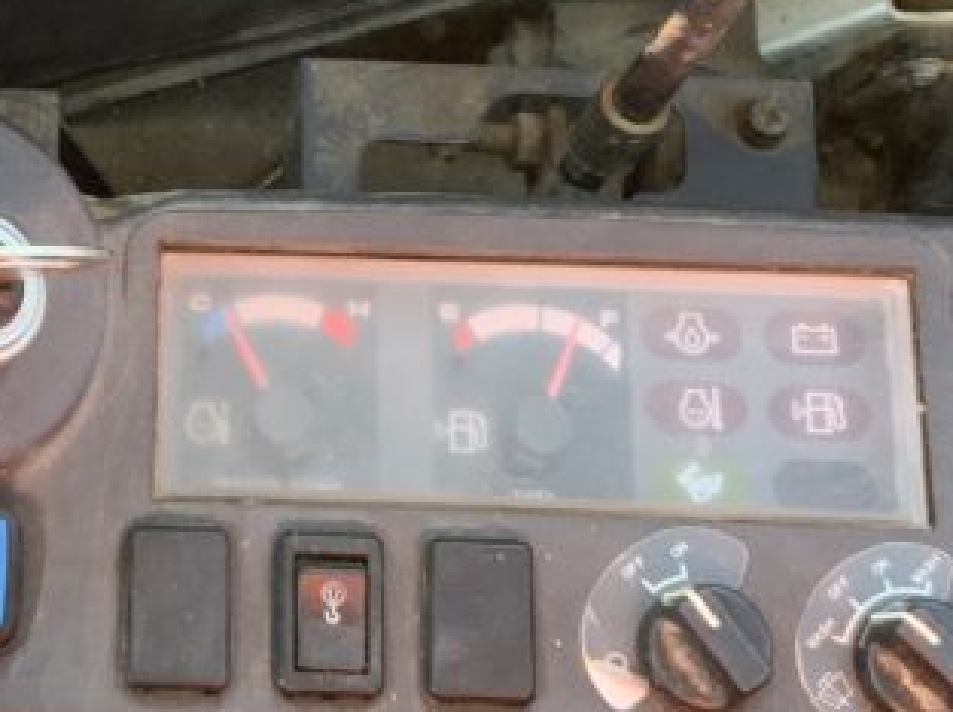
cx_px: 79
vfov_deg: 15.4
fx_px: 2612
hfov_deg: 20.2
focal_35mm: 95
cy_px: 103
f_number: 1.8
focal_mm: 3
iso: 64
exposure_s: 1/121
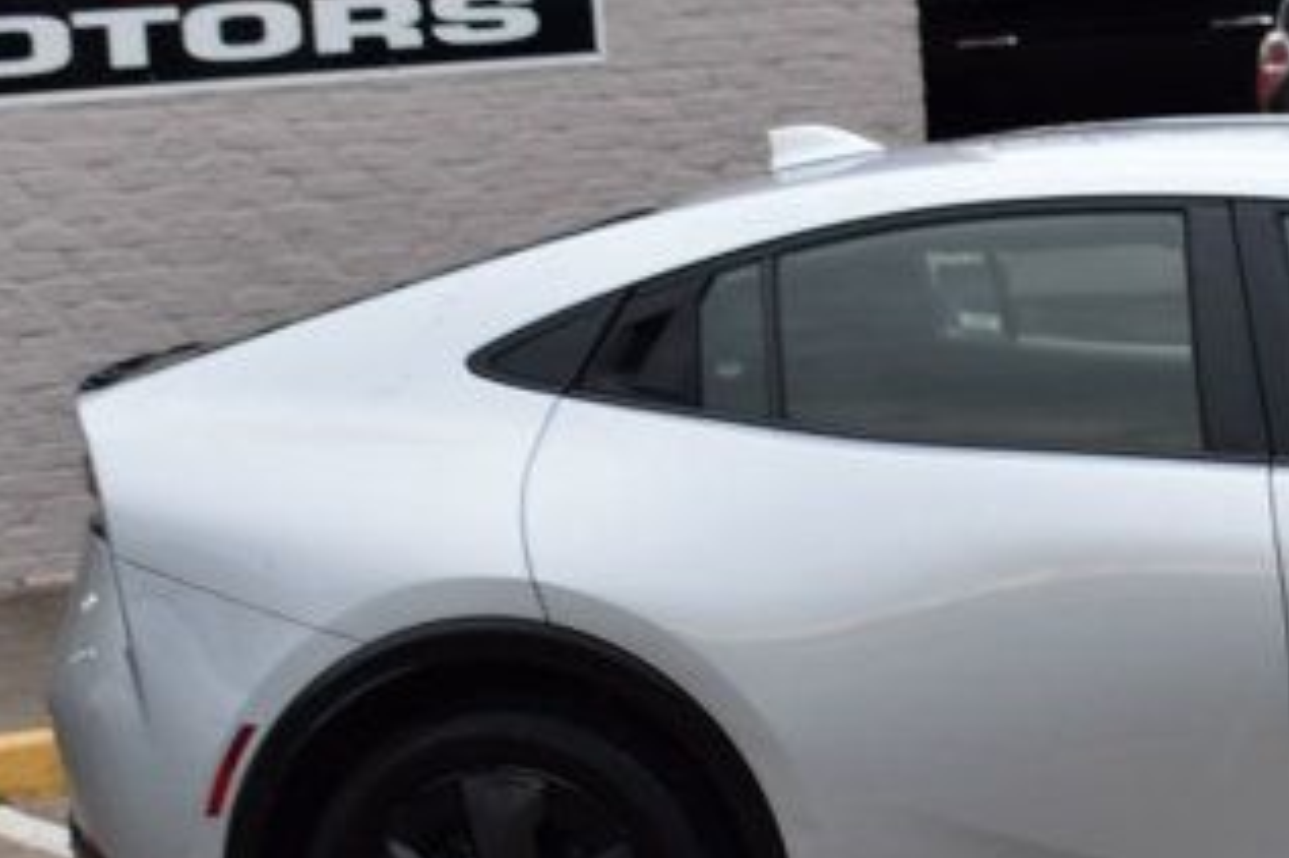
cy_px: 785
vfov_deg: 8.8
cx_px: 1517
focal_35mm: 155
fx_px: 5547
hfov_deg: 12.9
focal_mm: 32
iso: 400
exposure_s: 1/40
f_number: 7.1
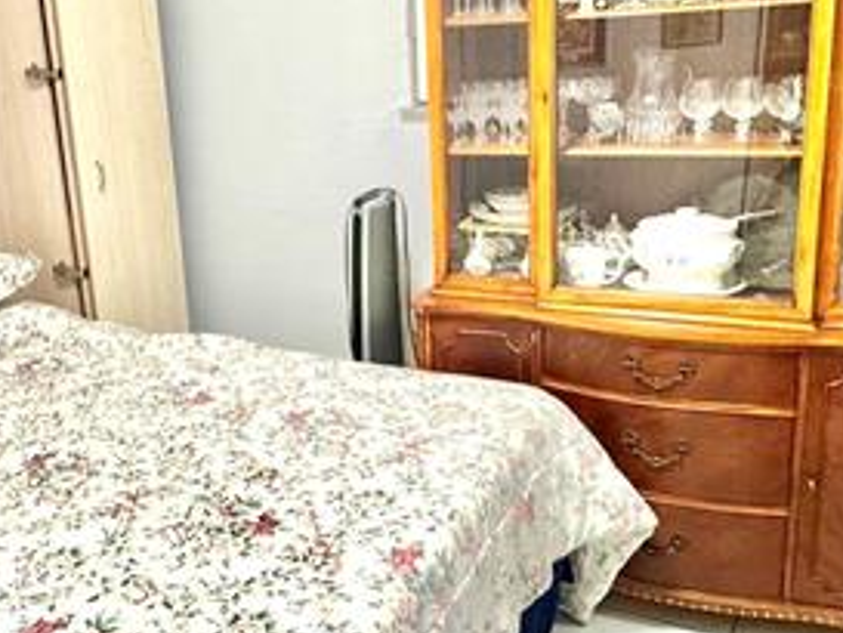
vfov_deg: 35.2
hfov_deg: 44.6
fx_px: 999
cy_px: 296
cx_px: 235
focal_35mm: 41
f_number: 2.2
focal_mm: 2.22
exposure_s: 1/60
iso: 320
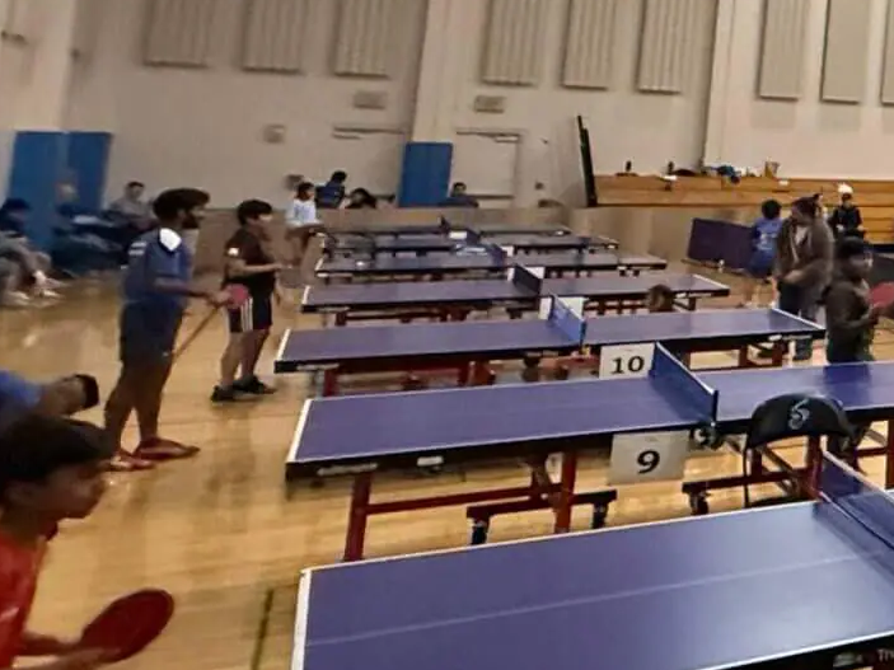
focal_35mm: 51
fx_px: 1317
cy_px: 34
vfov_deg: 27.3
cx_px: 1535
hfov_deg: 23.4
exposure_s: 1/120
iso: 640
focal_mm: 2.2
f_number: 2.2
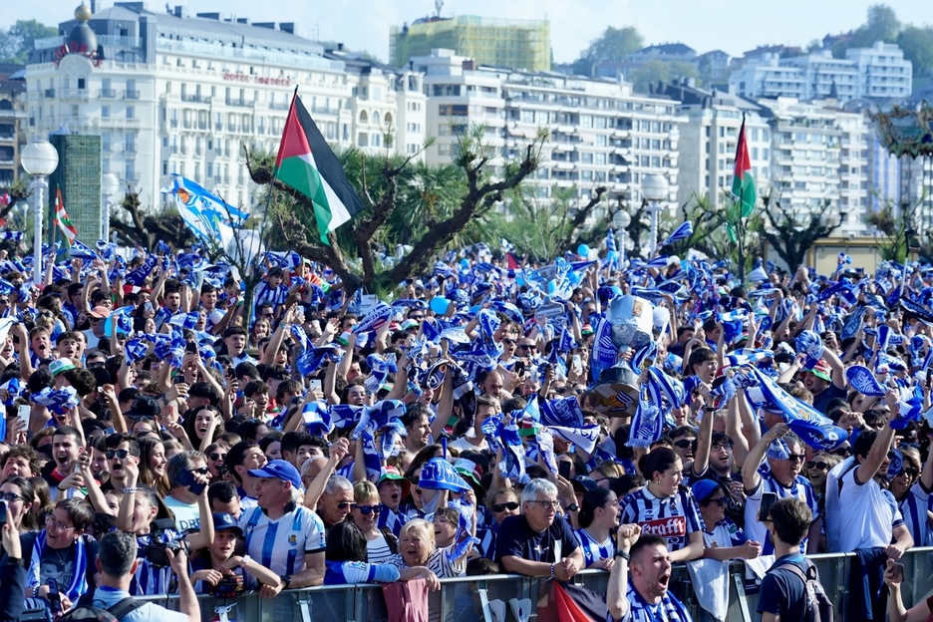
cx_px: 466
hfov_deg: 19.5
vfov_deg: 13.0
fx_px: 2721
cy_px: 311
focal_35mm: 105
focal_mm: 105
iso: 250
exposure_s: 1/500
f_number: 5.6
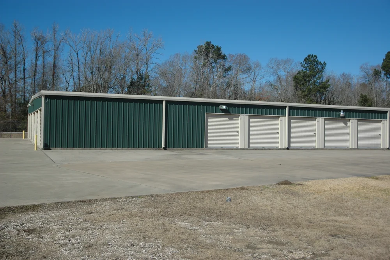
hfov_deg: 48.0
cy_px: 130
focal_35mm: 40
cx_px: 195
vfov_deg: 33.0
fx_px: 438
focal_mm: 27
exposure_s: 1/2500
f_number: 3.8
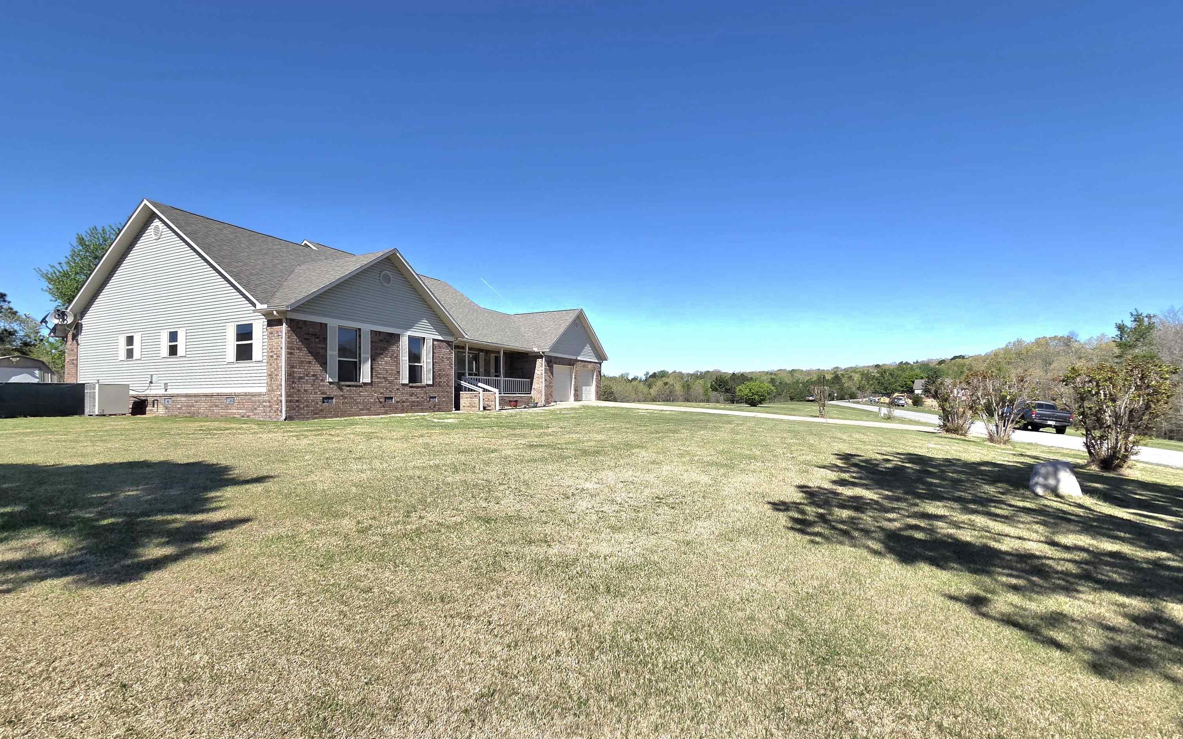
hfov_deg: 105.3
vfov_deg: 78.6
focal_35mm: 14
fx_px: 451
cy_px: 382
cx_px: 589
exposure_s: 1/3333
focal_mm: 2.2
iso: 50
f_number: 2.2
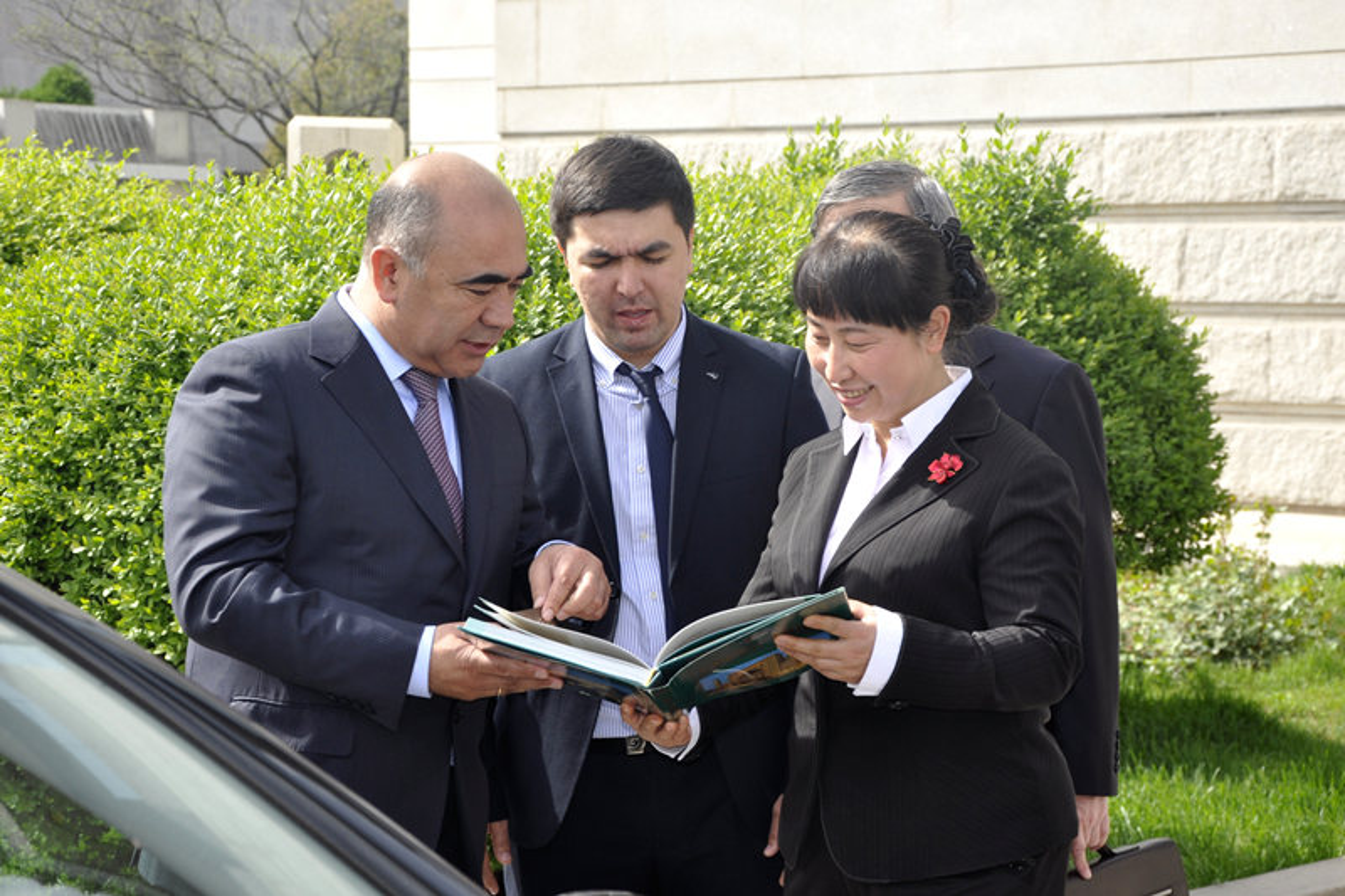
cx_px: 672
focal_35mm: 87
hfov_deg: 23.4
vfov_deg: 15.7
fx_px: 3250
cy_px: 448
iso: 200
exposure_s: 1/200
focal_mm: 58
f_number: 8
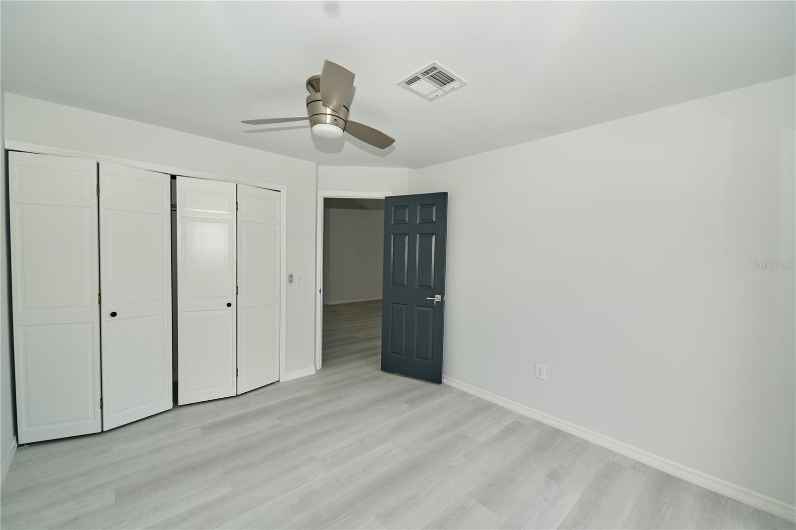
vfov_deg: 81.2
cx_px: 398
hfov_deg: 104.3
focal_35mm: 14
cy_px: 265
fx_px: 309
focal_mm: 14
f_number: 4
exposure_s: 1/200
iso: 100
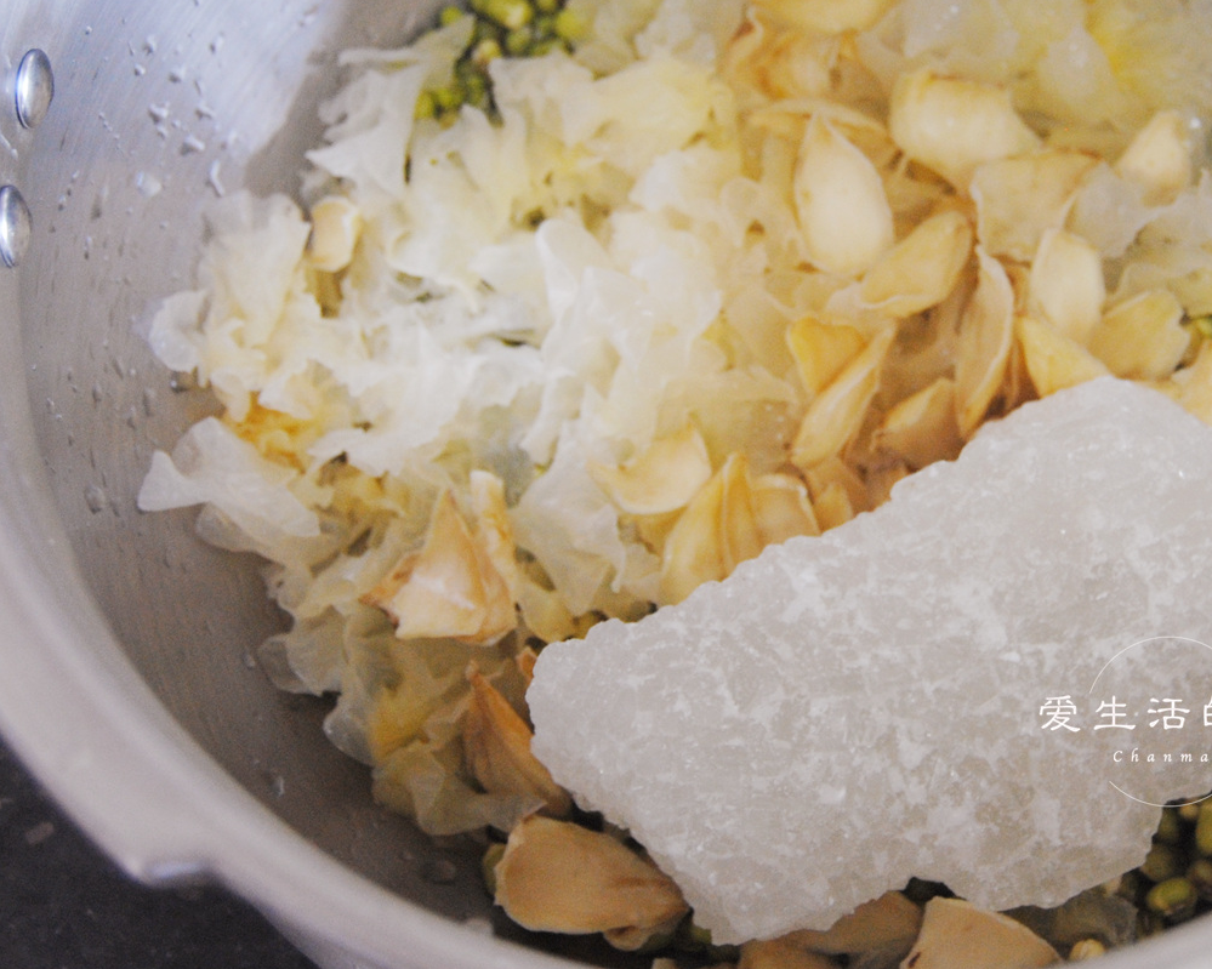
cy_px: 292
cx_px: 863
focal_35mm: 79
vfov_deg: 19.3
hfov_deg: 24.0
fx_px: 2833
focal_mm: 28
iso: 400
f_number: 4
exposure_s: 1/30
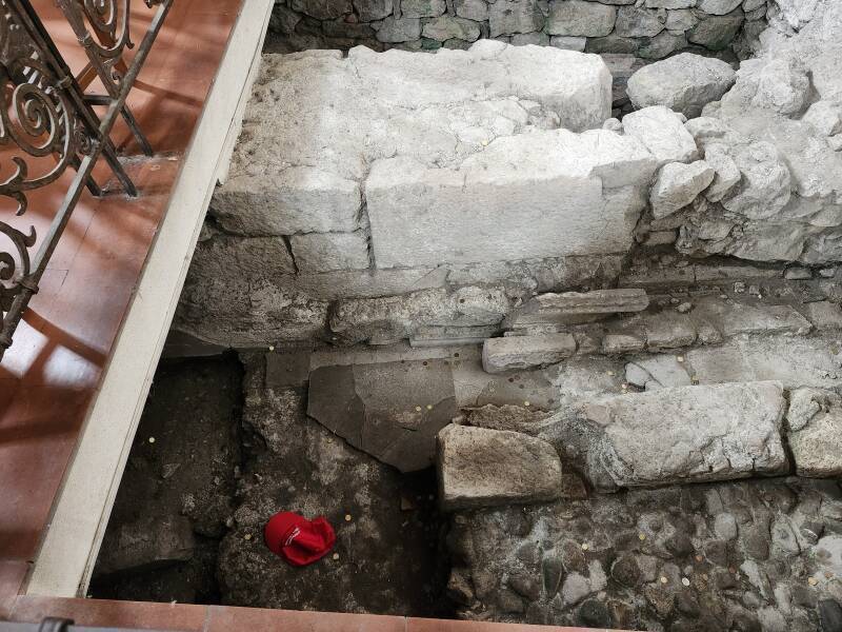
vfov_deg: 58.9
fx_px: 559
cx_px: 421
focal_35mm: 23
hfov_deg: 73.9
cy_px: 316
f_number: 1.8
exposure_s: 1/60
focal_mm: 5.54
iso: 800
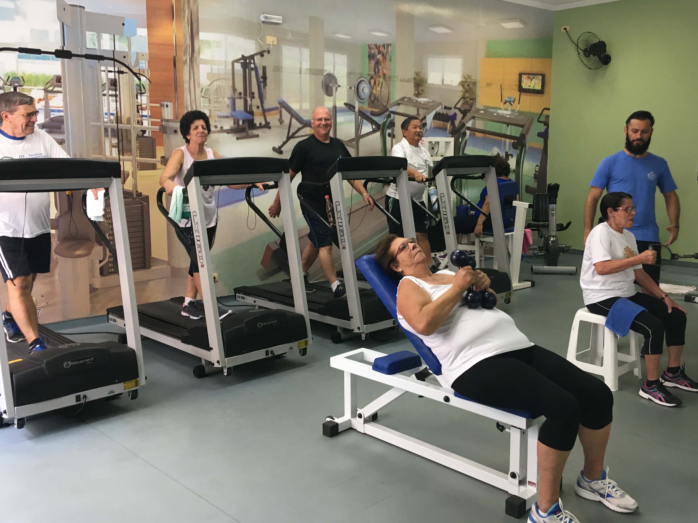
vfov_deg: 41.7
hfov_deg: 54.0
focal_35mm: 34
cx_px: 355
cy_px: 230
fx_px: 686
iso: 80
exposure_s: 1/30
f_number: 2.2
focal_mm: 4.15
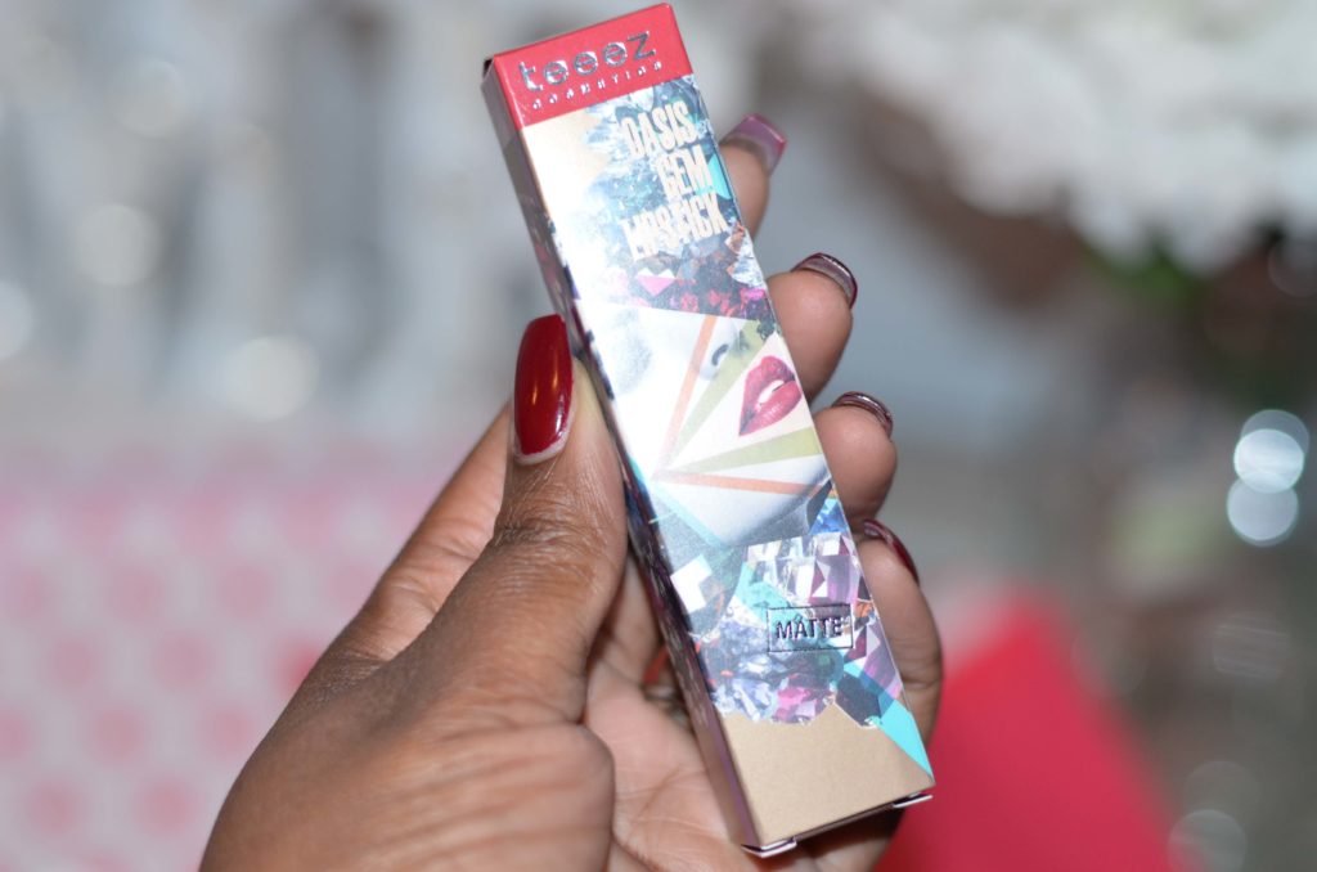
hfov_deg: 27.0
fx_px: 2738
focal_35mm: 75
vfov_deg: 18.1
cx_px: 658
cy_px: 436
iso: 640
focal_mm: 50
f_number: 2.8
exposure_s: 1/60
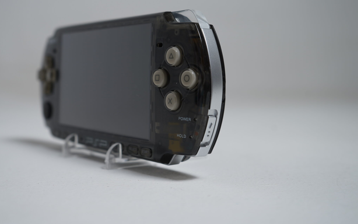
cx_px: 160
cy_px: 84
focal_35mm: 51
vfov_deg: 25.3
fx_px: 498
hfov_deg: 39.5
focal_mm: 40
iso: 100
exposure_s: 1/13
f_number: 5.6
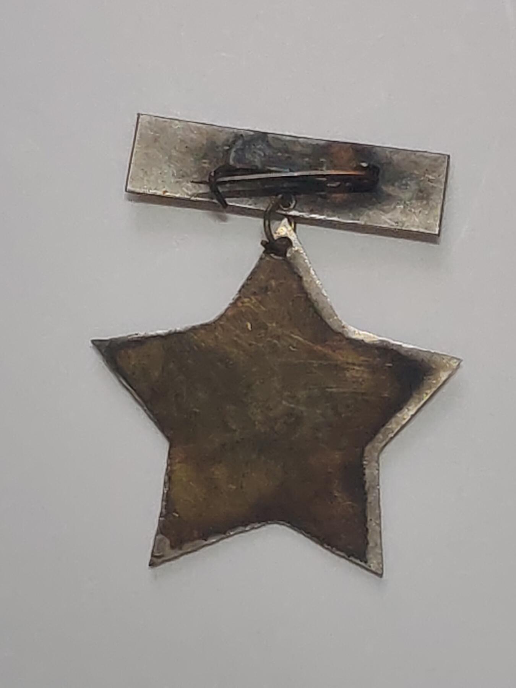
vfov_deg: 13.8
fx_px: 2842
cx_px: 258
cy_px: 344
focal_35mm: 143
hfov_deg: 10.4
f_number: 1.95
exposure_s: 1/50
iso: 500
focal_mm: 5.52
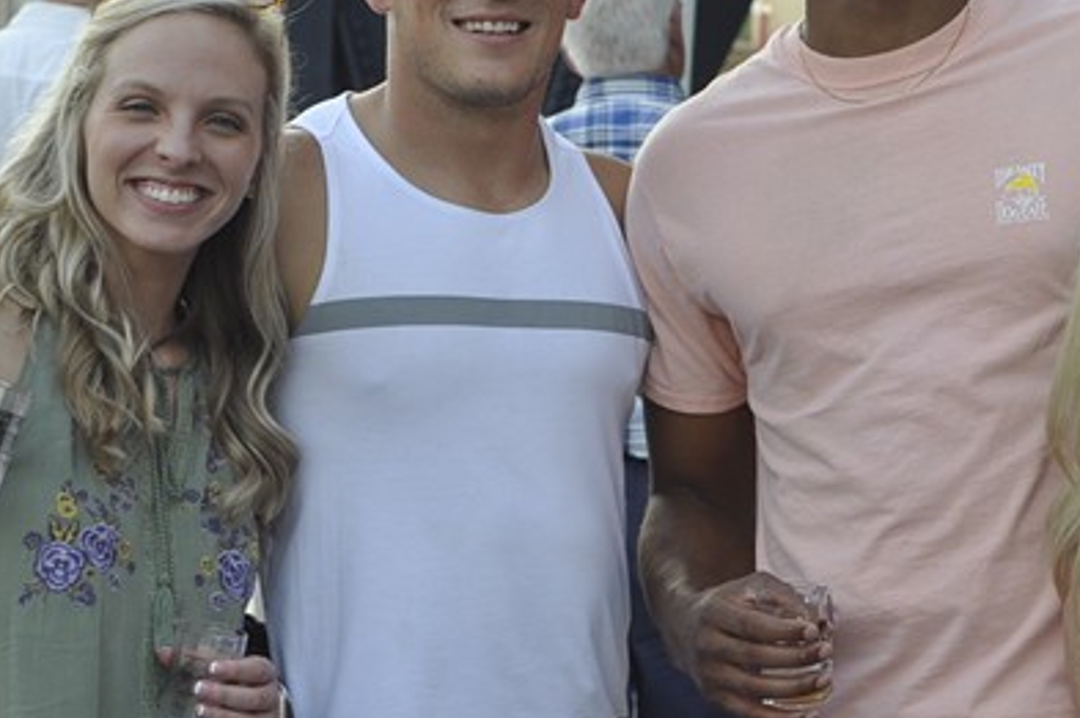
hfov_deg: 10.7
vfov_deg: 7.2
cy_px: 407
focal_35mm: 191
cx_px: 1042
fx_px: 5723
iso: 200
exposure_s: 1/125
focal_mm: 50
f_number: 5.6
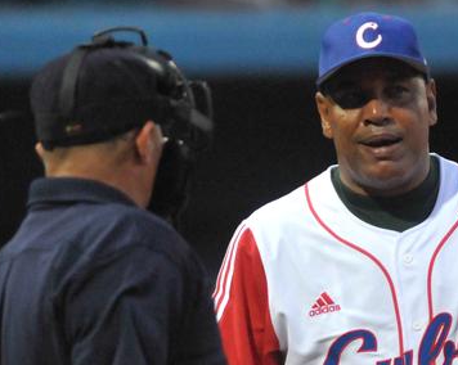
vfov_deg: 2.2
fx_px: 9641
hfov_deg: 2.7
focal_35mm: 712
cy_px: 241
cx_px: 295
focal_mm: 300
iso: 2500
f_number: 4
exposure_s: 1/1000
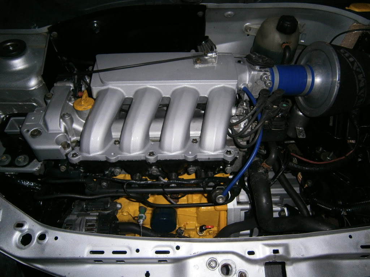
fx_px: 278
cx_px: 185
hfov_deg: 67.3
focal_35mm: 26
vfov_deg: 53.1
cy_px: 138
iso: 125
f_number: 2.8
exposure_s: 1/30
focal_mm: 4.7
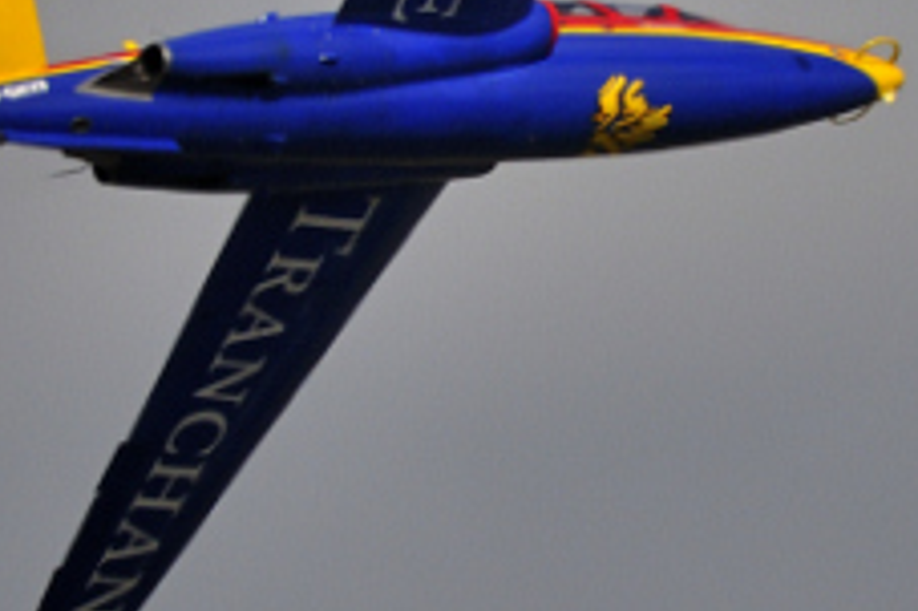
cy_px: 283
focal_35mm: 1978
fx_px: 50401
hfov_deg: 1.0
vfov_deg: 0.7
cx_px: 663
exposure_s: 1/500
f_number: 13
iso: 200
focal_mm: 300
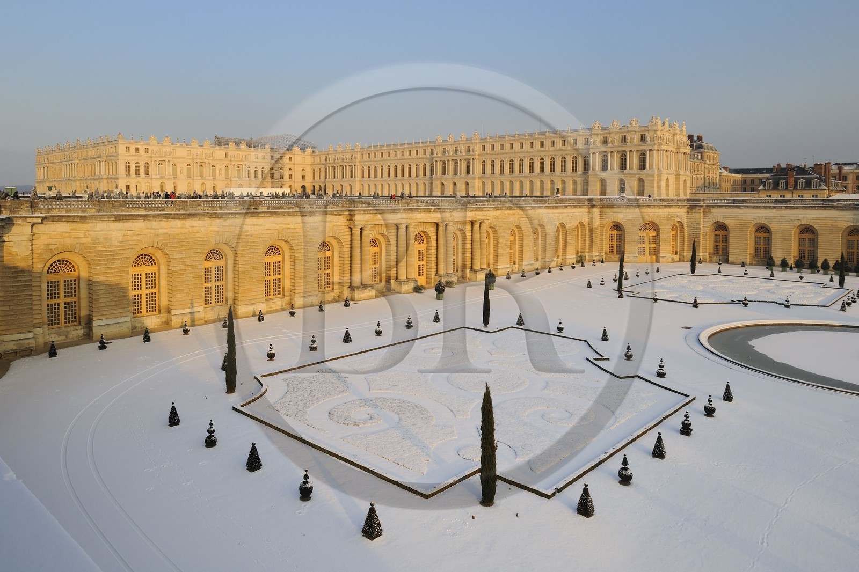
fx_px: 573
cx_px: 430
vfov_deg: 53.1
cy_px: 286
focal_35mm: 24
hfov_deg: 73.8
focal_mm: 24
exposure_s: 1/320
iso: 200
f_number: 8
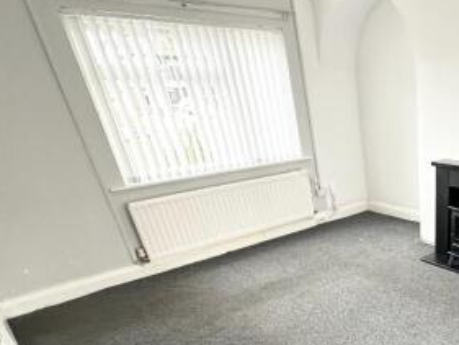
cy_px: 293
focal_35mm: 29
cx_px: 417
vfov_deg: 44.9
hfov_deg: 53.5
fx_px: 385
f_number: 2.2
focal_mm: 2.22
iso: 500
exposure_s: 1/60
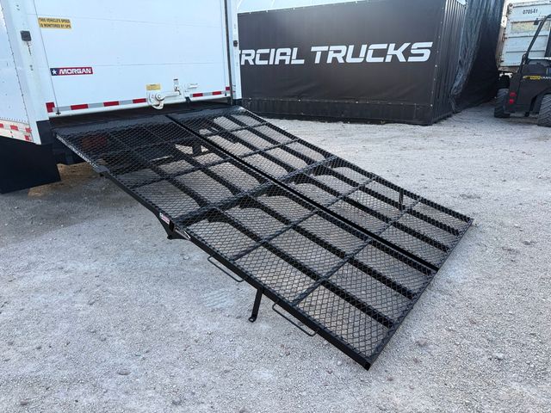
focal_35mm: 24
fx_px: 382
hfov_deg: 71.6
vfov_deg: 56.8
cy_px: 206
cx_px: 276
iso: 80
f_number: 1.78
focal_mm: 6.76
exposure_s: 1/735
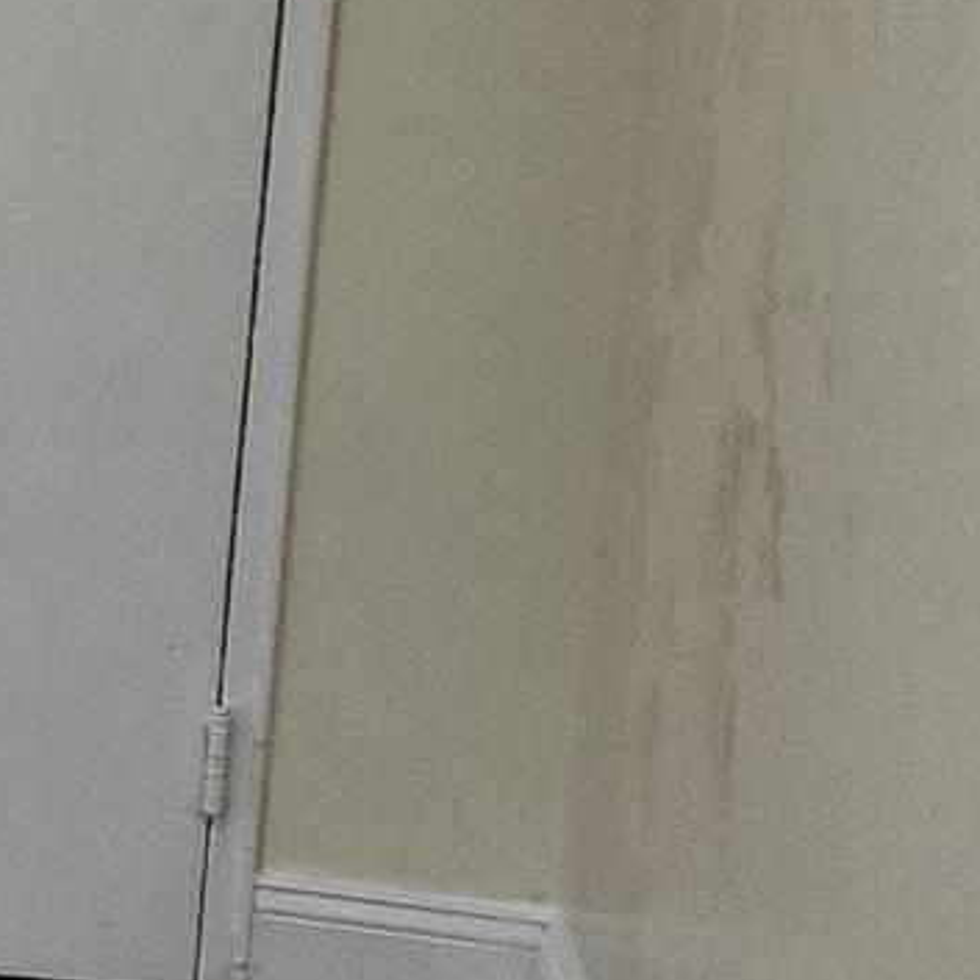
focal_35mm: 118
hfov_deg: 11.3
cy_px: 225
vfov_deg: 14.7
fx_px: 3780
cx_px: -1613
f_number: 1.8
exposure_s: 1/120
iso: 200
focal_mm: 6.4
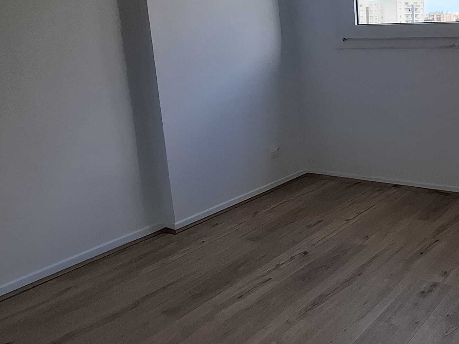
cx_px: 380
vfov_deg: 38.5
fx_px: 491
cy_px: 138
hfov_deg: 46.9
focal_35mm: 37
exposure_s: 1/176
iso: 40
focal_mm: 1.74
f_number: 2.2
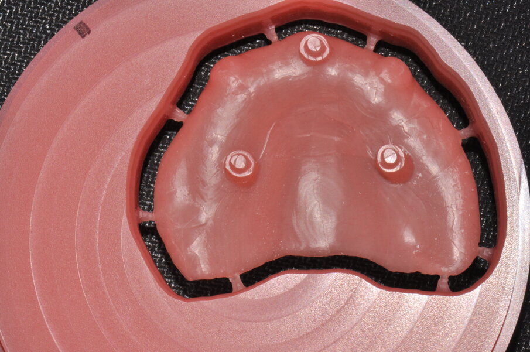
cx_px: 265
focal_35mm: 128
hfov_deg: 16.1
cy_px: 176
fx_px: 1875
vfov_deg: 10.7
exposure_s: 1/60
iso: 320
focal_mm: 85
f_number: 36
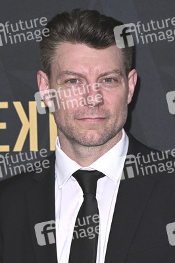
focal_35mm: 124
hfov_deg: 11.0
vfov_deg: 16.5
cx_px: 88
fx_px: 906
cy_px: 132
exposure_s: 1/320
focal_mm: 83
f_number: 5.6
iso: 2000
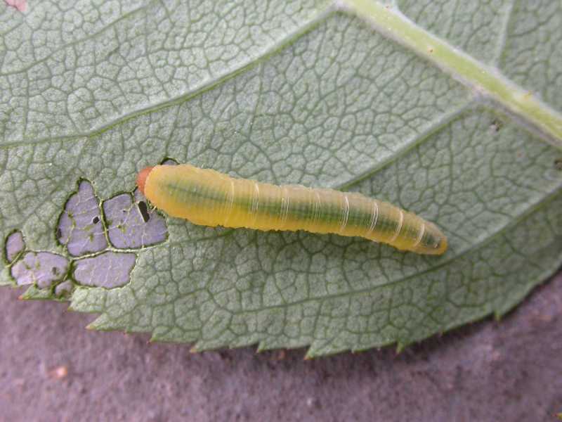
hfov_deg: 25.0
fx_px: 1266
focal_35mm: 78
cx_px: 281
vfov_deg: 18.9
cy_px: 211
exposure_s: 1/88.1
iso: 100
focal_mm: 16.2
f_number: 5.6
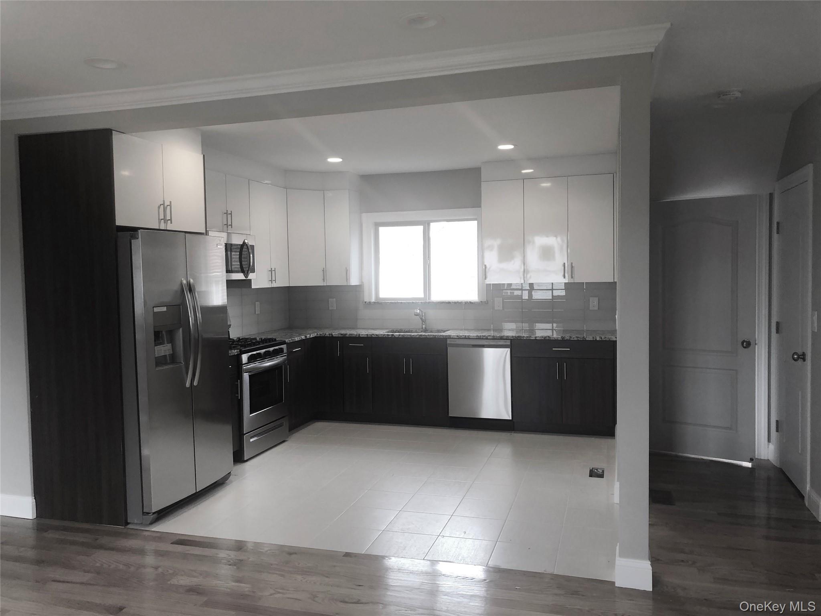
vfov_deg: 49.7
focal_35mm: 28
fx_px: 664
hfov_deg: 63.4
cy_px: 308
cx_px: 410
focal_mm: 4
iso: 25
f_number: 1.8
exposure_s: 1/40
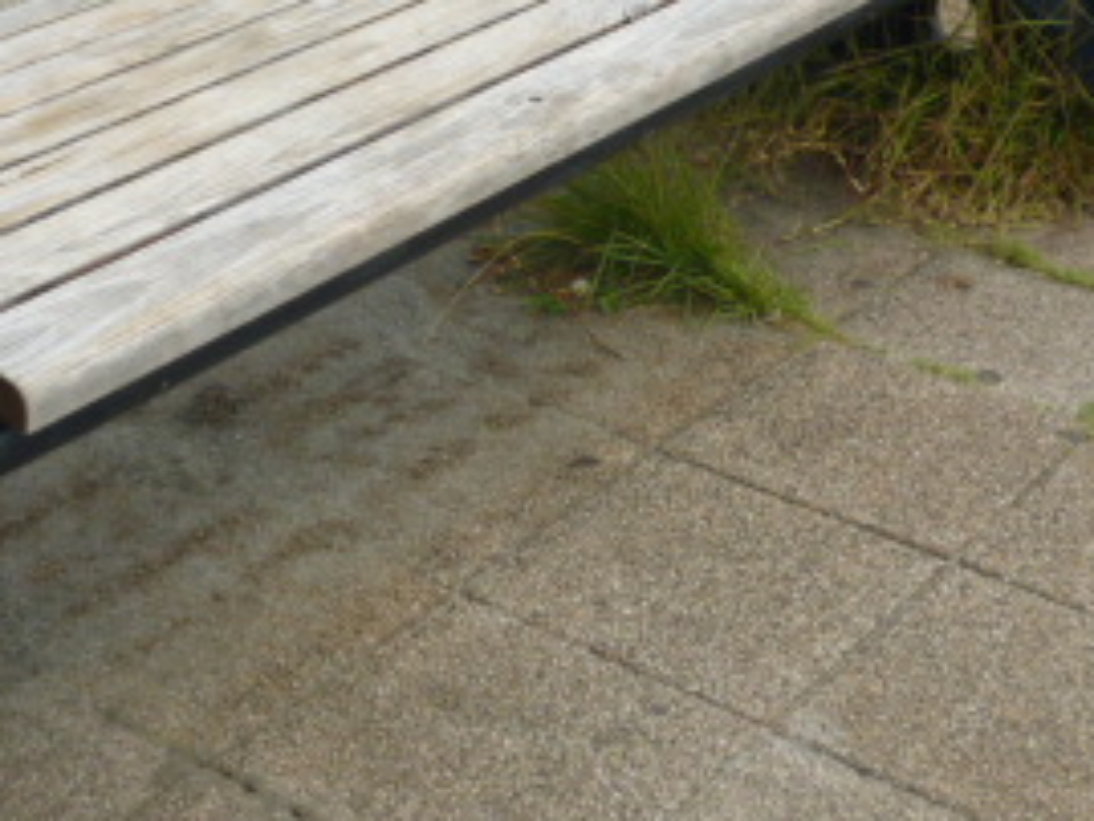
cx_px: 390
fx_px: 2403
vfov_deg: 19.0
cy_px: 65
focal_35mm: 76
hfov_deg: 25.5
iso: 100
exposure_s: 1/80
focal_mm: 5.7
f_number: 10
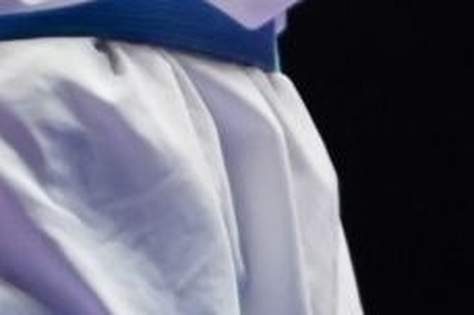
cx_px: -590
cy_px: -597
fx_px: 17500
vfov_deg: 1.0
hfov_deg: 1.5
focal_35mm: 1331
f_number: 2.8
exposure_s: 1/1000
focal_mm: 113
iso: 2000
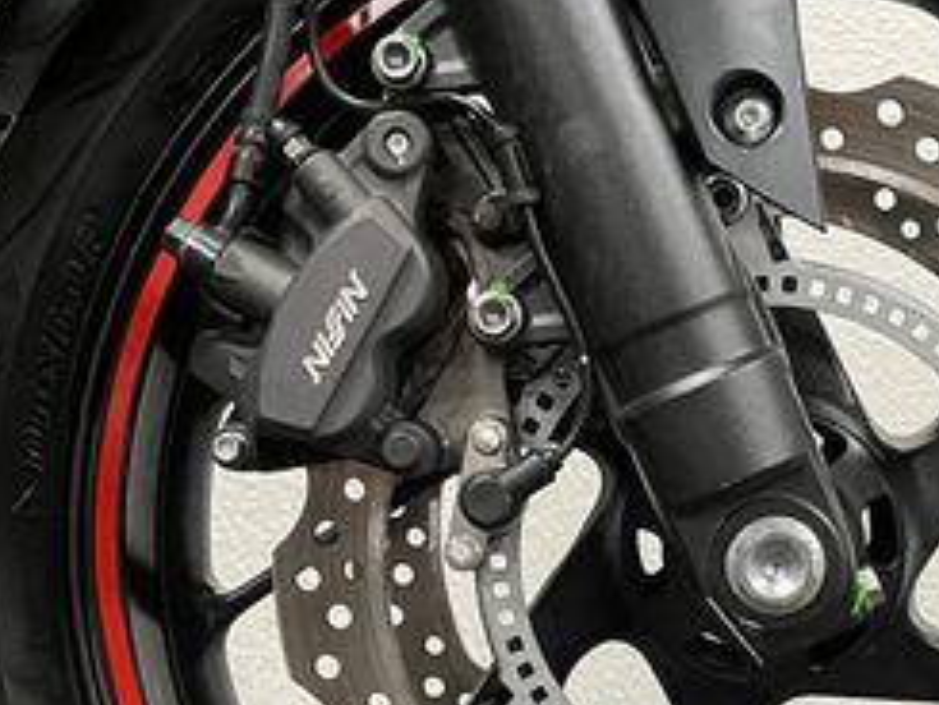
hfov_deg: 28.1
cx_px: 717
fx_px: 1845
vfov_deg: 21.5
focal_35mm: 68
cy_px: 506
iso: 250
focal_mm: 5.1
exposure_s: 1/50
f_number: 1.6
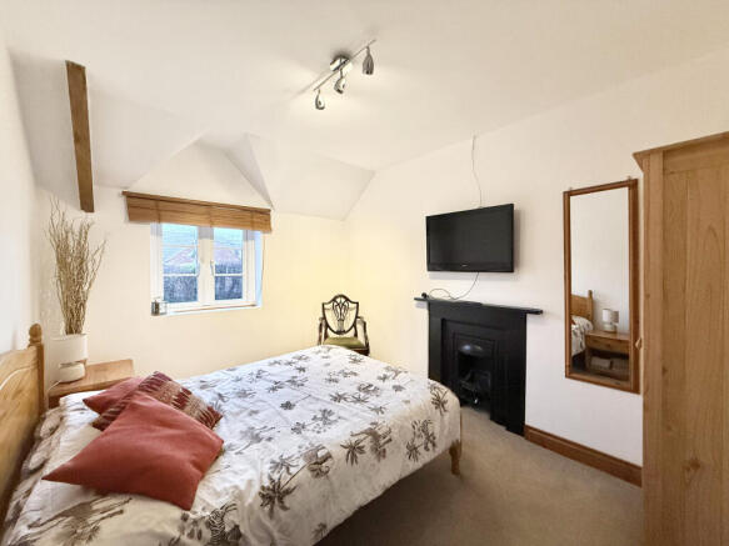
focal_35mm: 14
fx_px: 295
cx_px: 364
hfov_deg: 102.1
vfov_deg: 85.7
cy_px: 273
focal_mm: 2.22
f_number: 2.2
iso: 250
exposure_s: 1/100
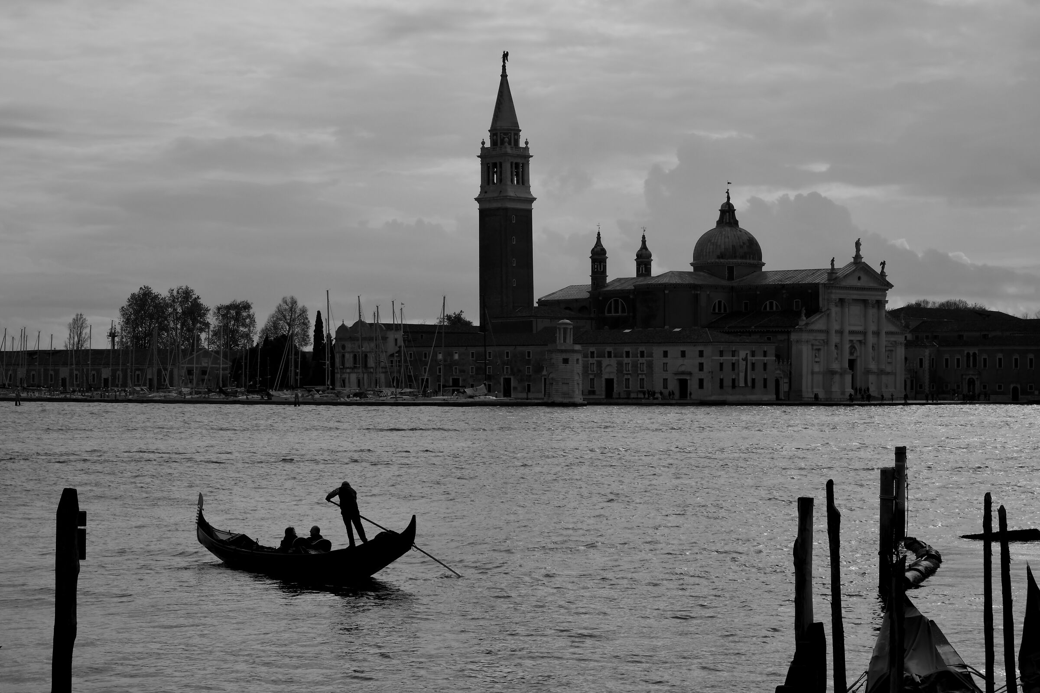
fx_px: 2383
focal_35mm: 82
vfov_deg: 16.6
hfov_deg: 24.6
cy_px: 346
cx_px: 520
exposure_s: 1/800
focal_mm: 55
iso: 100
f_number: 11
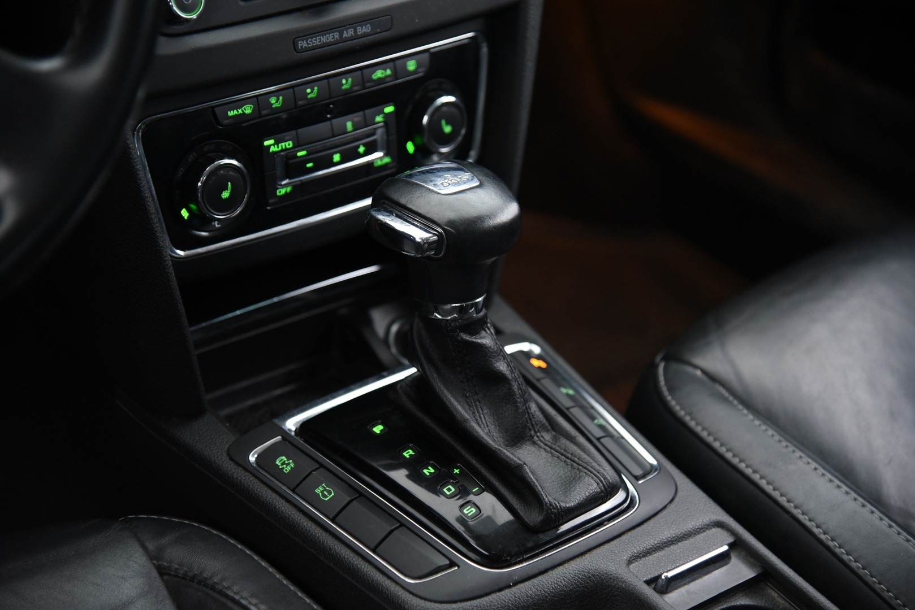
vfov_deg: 17.5
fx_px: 1983
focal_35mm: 78
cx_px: 458
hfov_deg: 26.0
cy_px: 305
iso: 4000
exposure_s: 1/15
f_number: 4
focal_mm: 78
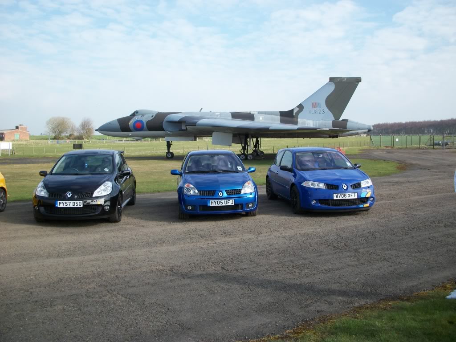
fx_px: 461
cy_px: 171
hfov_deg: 52.6
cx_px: 228
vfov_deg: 40.7
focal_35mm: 35
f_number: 3.1
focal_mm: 6.3
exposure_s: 1/640
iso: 80
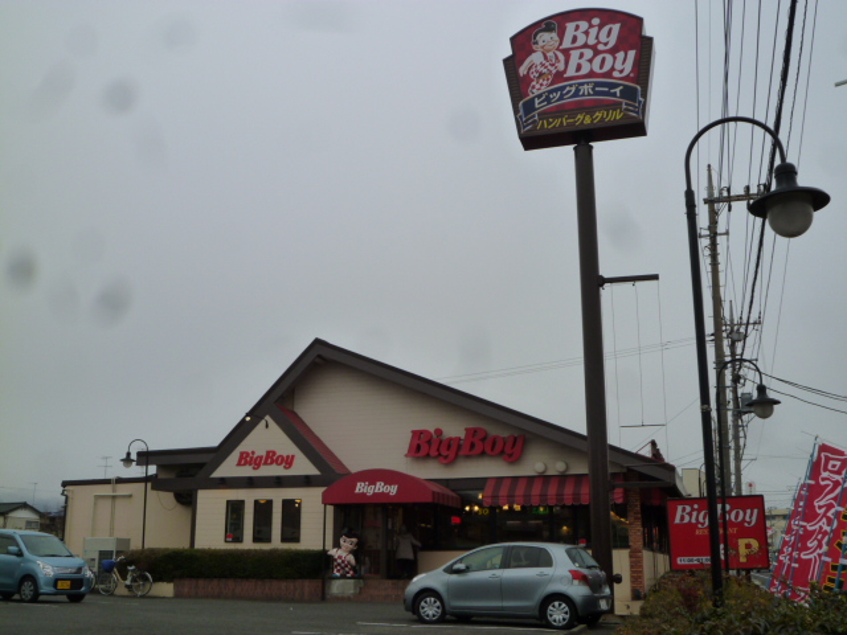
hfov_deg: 49.0
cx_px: 424
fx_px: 930
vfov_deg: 37.7
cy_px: 318
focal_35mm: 38
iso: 125
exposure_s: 1/160
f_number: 4
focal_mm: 6.8
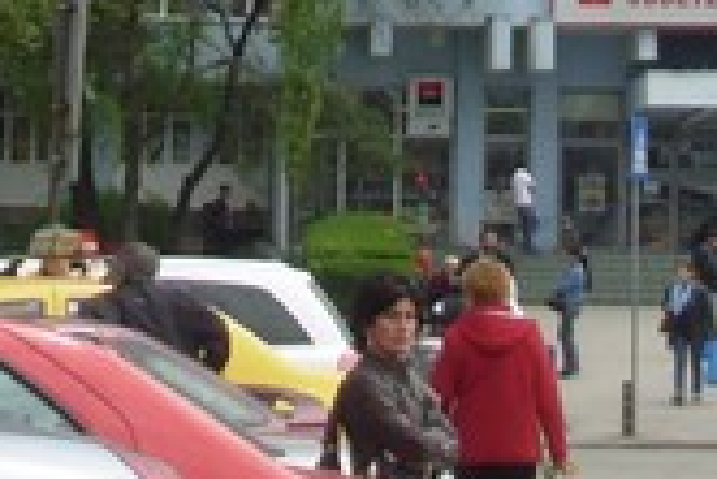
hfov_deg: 10.8
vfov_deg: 7.0
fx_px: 3787
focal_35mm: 190
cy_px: -535
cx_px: 445
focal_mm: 6.3
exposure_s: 1/939
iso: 50
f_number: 2.9
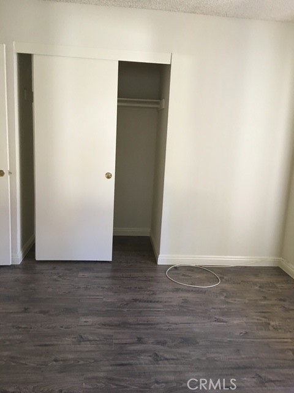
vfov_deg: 61.7
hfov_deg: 48.2
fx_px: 328
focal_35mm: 29
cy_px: 196
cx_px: 147
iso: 80
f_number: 2.2
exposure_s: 1/10
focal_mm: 4.15
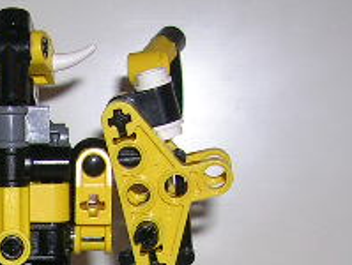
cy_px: 364
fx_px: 1243
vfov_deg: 11.8
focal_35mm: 122
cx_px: -12
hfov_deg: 15.8
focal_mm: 5.8
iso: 50
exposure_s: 1/60.1
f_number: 2.8
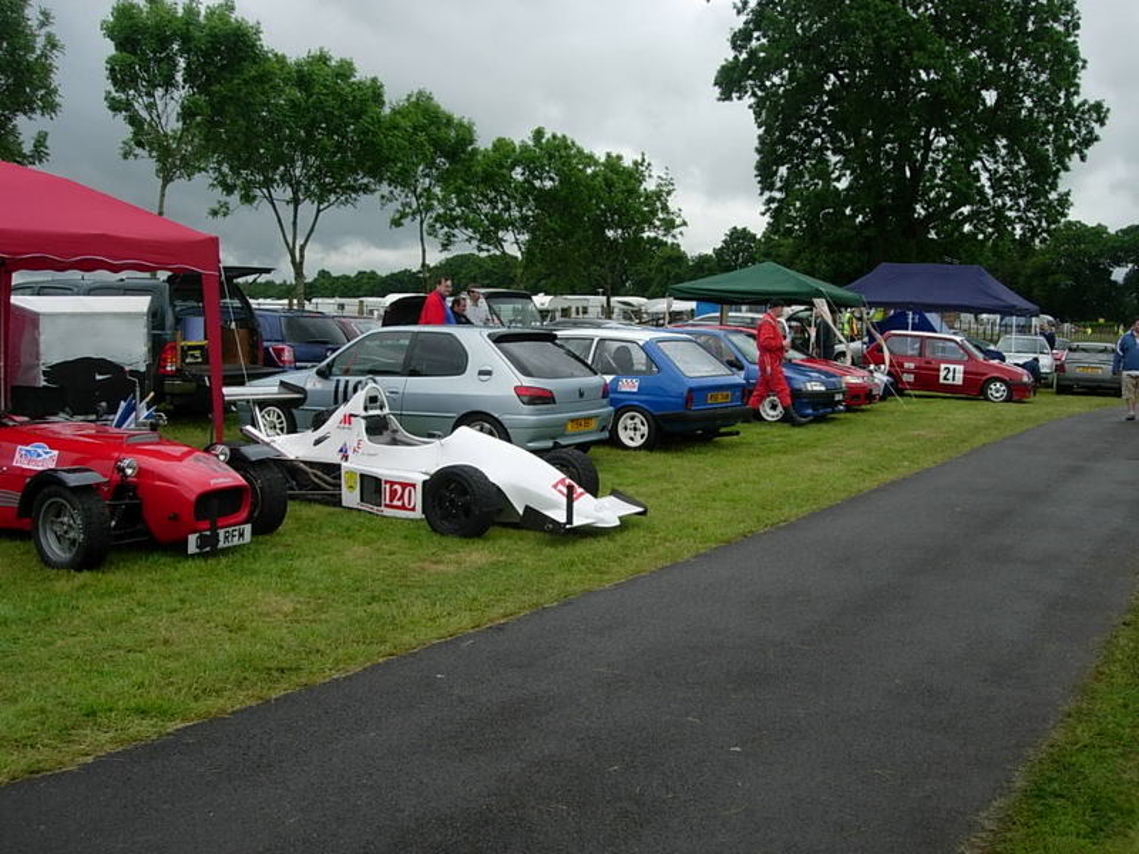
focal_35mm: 38
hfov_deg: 49.0
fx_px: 1250
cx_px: 570
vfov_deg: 37.7
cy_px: 427
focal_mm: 7.8
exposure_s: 1/443
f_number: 4.8
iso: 64
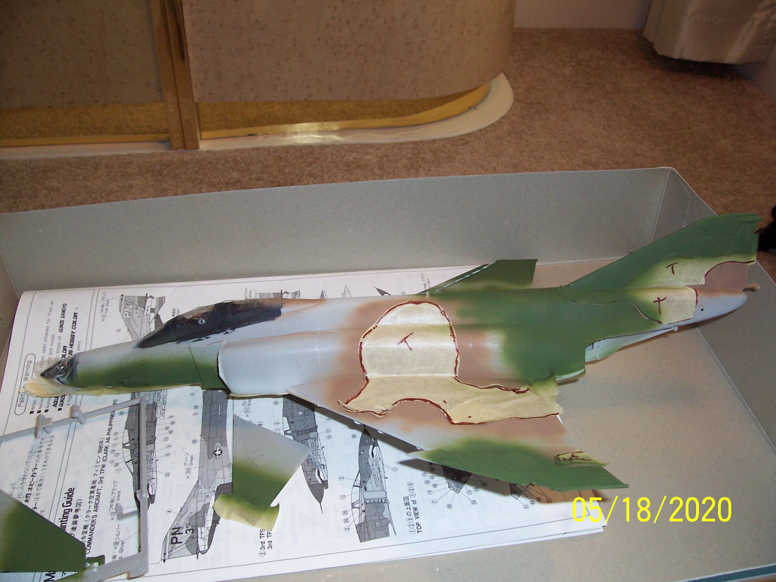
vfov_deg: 41.8
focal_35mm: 34
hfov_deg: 54.0
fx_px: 762
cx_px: 388
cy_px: 291
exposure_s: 1/60
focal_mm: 5.6
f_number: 2.7
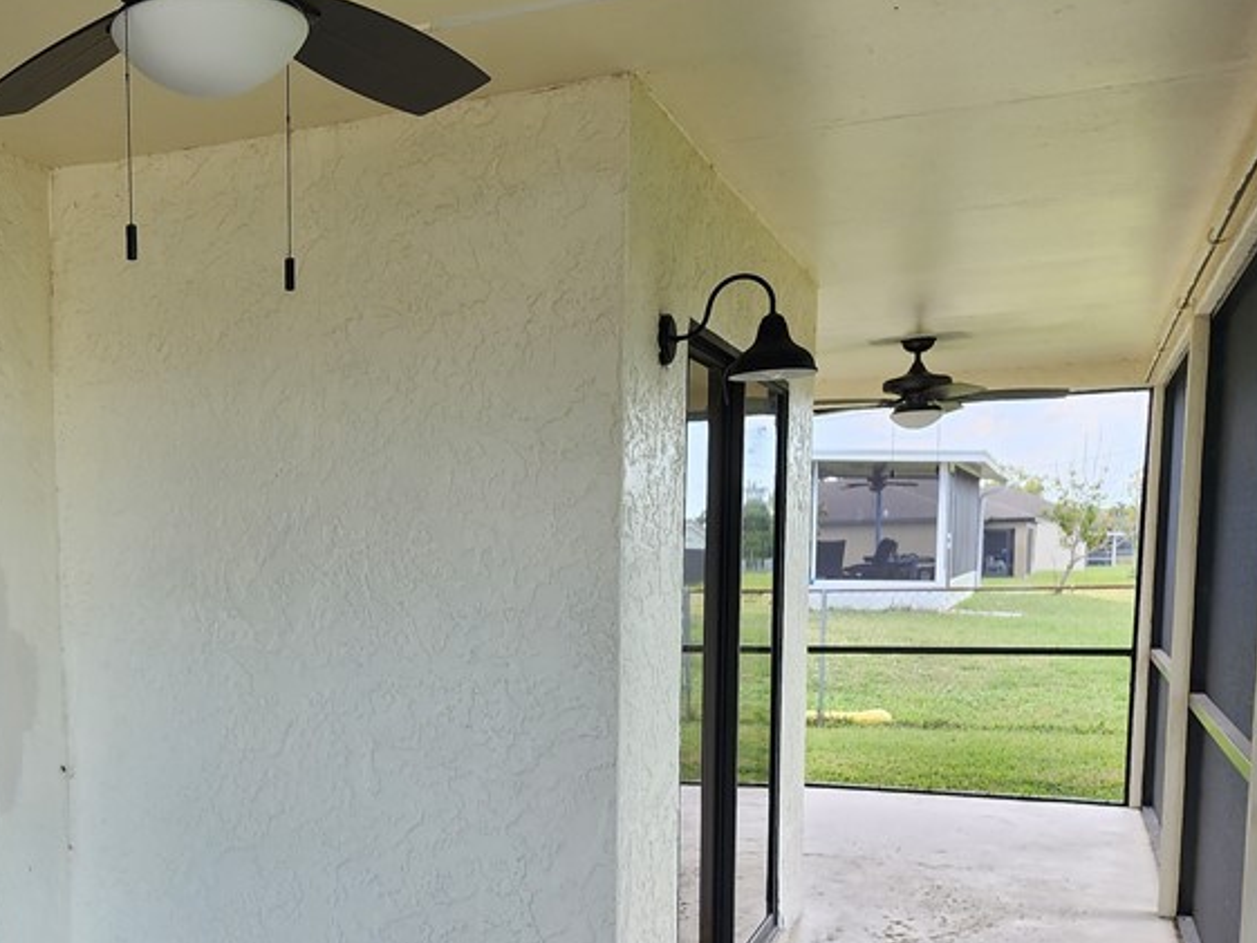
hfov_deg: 42.2
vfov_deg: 33.5
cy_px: 728
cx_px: 202
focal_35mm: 42
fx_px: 1525
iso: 64
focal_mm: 6.4
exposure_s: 1/180
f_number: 1.8
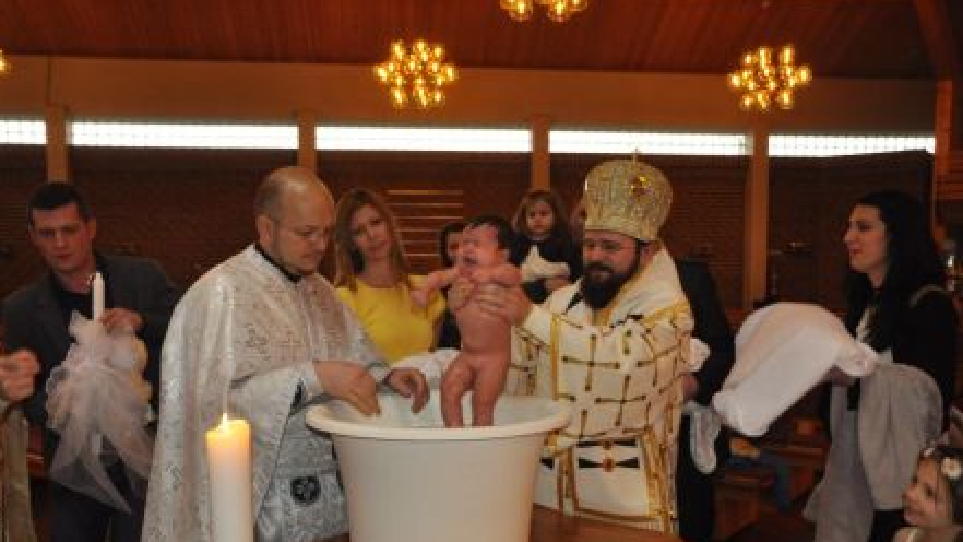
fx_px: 817
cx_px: 483
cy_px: 320
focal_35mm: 32
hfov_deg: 61.0
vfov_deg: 36.6
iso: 800
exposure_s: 1/60
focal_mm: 20
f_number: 3.8
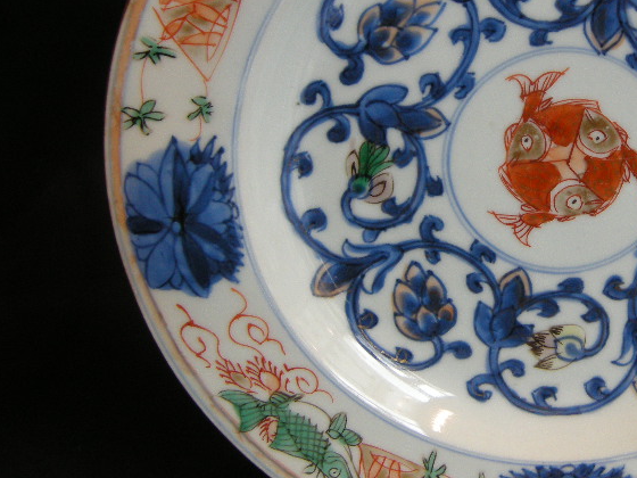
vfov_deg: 22.9
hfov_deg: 29.2
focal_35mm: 64
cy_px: 168
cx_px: 557
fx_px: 1178
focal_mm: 7.5
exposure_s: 1/51.5
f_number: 2.7
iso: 134
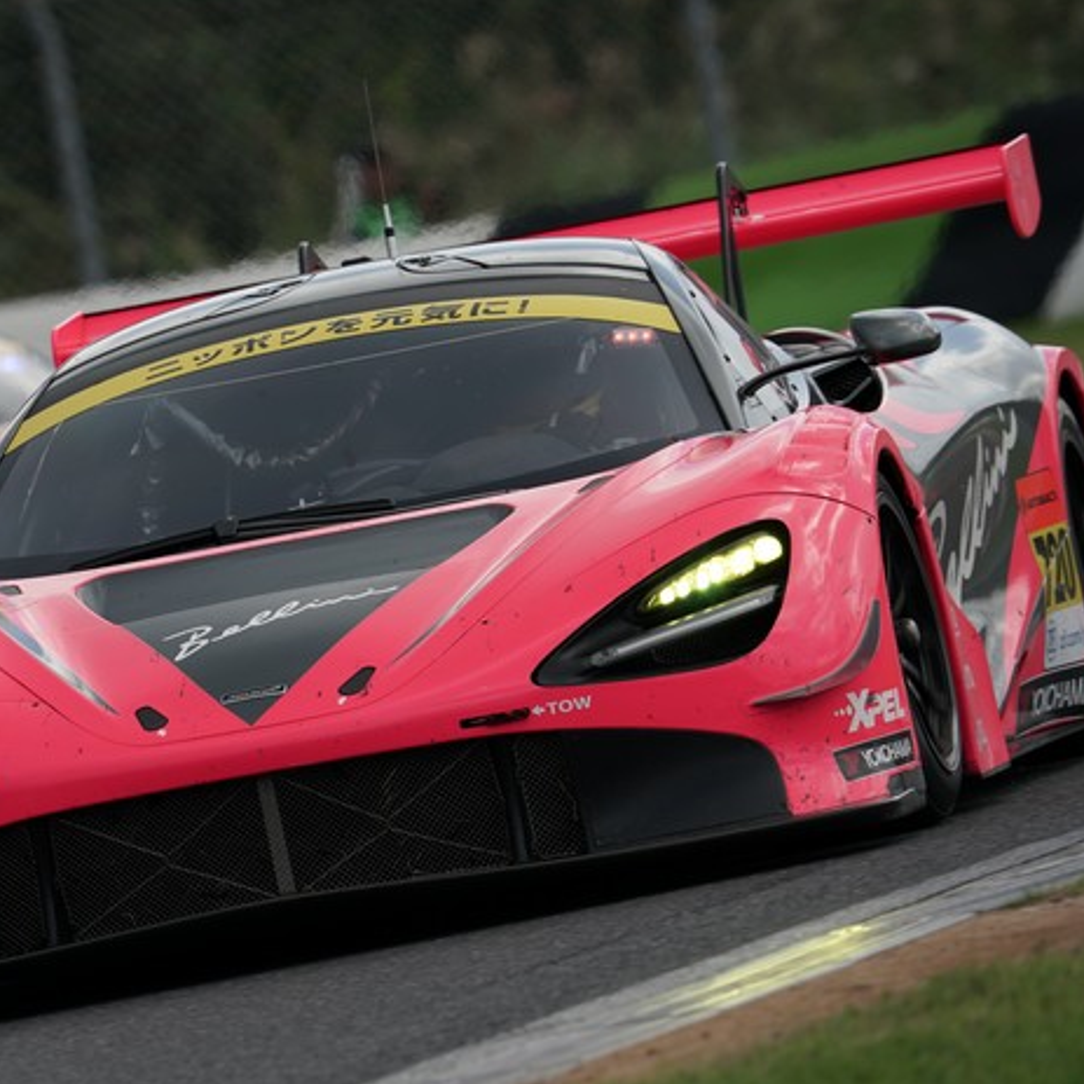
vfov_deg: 2.7
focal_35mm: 646
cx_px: 300
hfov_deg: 2.7
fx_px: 22887
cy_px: 536
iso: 200
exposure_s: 1/500
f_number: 8
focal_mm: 489
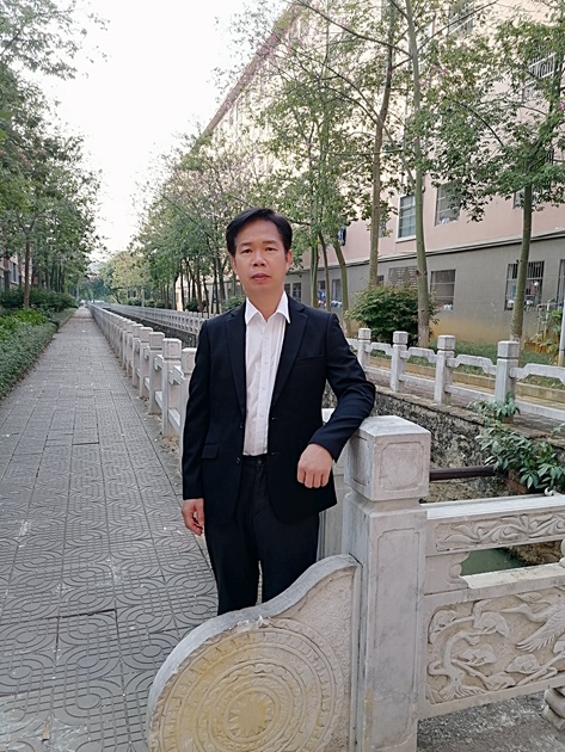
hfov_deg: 51.4
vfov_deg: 65.3
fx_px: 587
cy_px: 376
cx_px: 282
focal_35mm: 27
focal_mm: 5.3
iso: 100
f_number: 1.8
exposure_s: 1/180
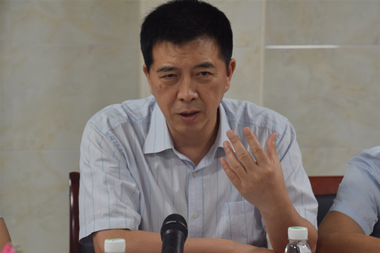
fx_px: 1107
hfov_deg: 19.5
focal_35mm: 105
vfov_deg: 13.0
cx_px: 190
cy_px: 126
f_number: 5.3
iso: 800
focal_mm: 70
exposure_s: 1/40
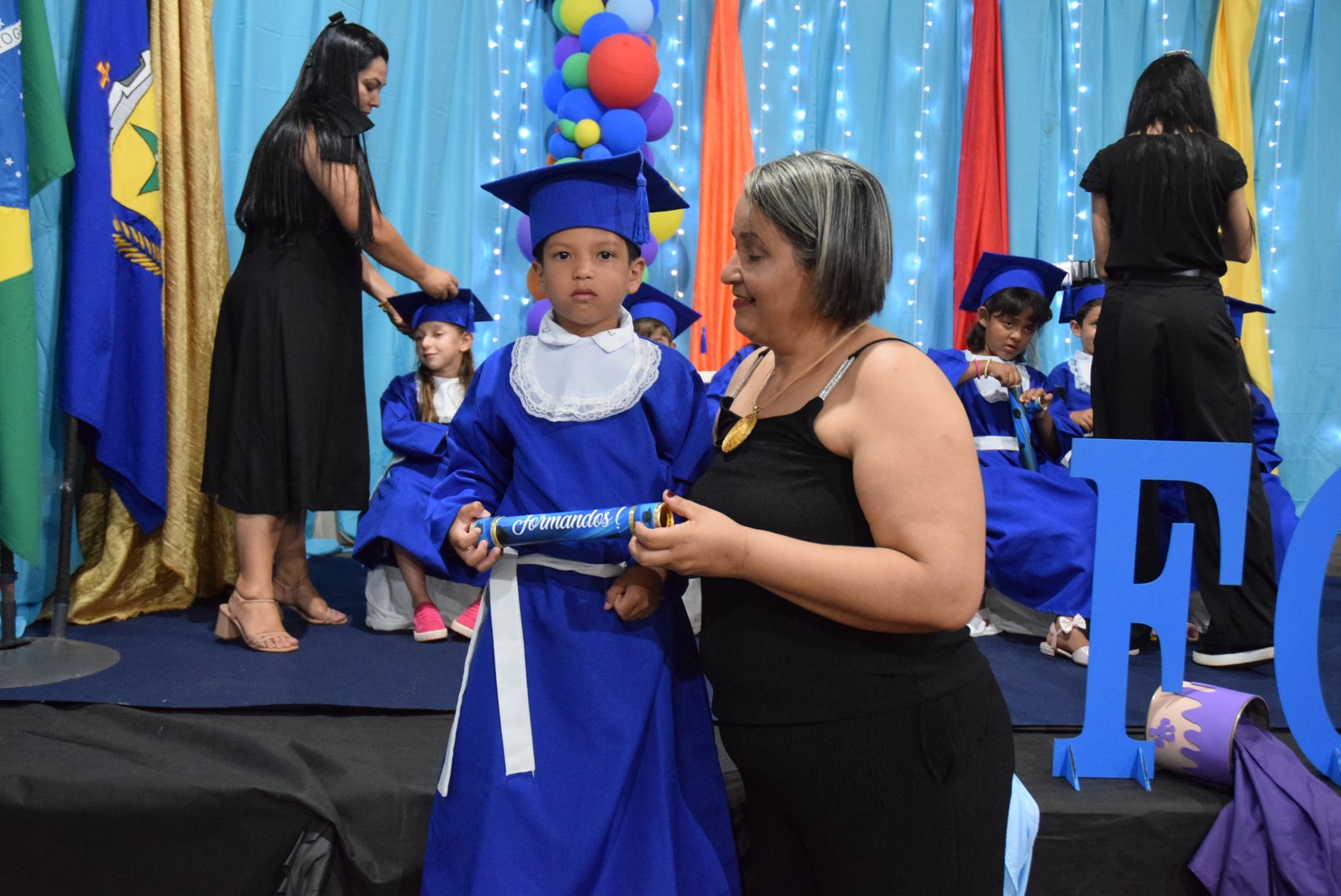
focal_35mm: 33
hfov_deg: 57.2
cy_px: 448
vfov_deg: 40.0
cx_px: 670
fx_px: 1230
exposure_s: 1/60
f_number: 3.5
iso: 3600
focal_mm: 22
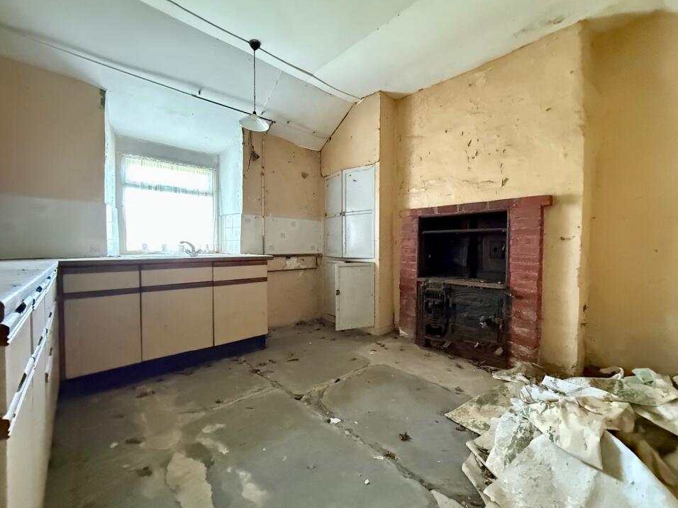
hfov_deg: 98.1
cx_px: 357
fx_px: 294
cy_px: 254
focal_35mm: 15
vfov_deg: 81.7
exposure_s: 1/60
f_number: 2.2
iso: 1250
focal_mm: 2.22
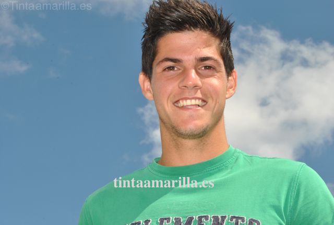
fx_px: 697
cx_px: 167
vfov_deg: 18.3
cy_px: 112
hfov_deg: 26.9
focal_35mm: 75
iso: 200
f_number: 16
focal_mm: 50
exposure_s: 1/200
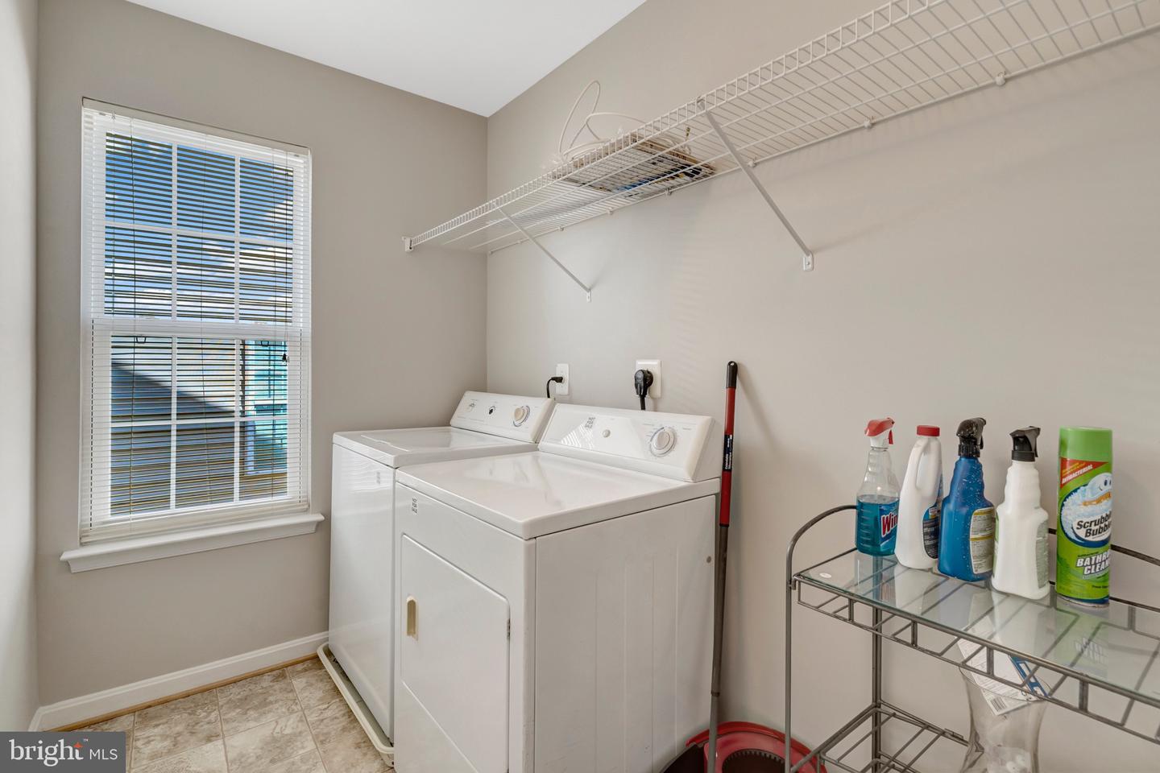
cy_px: 386
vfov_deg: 73.7
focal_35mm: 16
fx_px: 516
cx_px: 580
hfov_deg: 96.7
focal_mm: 16
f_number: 8
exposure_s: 1/100
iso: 1250
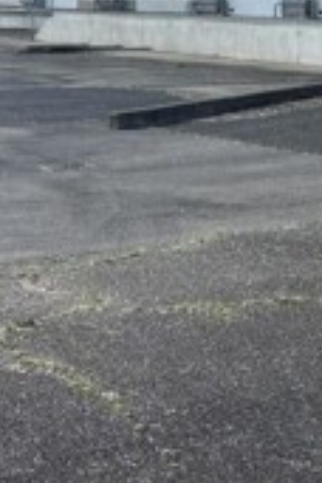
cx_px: 470
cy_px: -40
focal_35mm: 92
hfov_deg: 14.0
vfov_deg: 21.1
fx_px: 1234
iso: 80
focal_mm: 6.86
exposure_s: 1/3247
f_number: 1.78
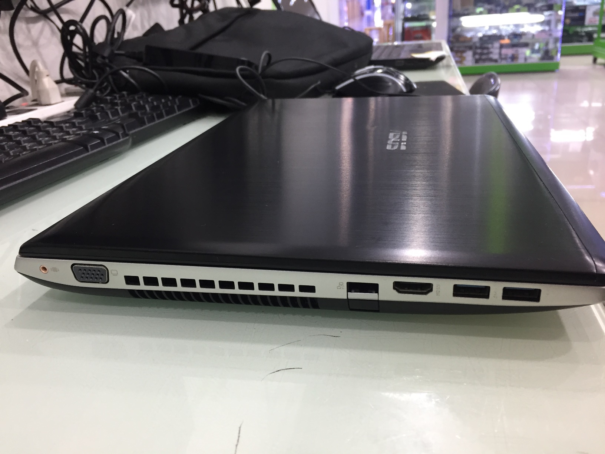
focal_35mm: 29
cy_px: 227
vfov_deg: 48.2
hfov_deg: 61.7
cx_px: 302
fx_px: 507
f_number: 2.2
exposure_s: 1/33
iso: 125
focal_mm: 4.15
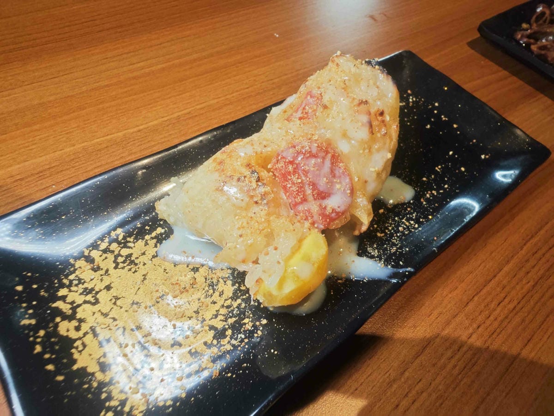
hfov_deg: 73.9
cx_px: 277
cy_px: 208
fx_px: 368
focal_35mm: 23
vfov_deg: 58.9
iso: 64
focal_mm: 2.03
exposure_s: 1/120
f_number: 1.8
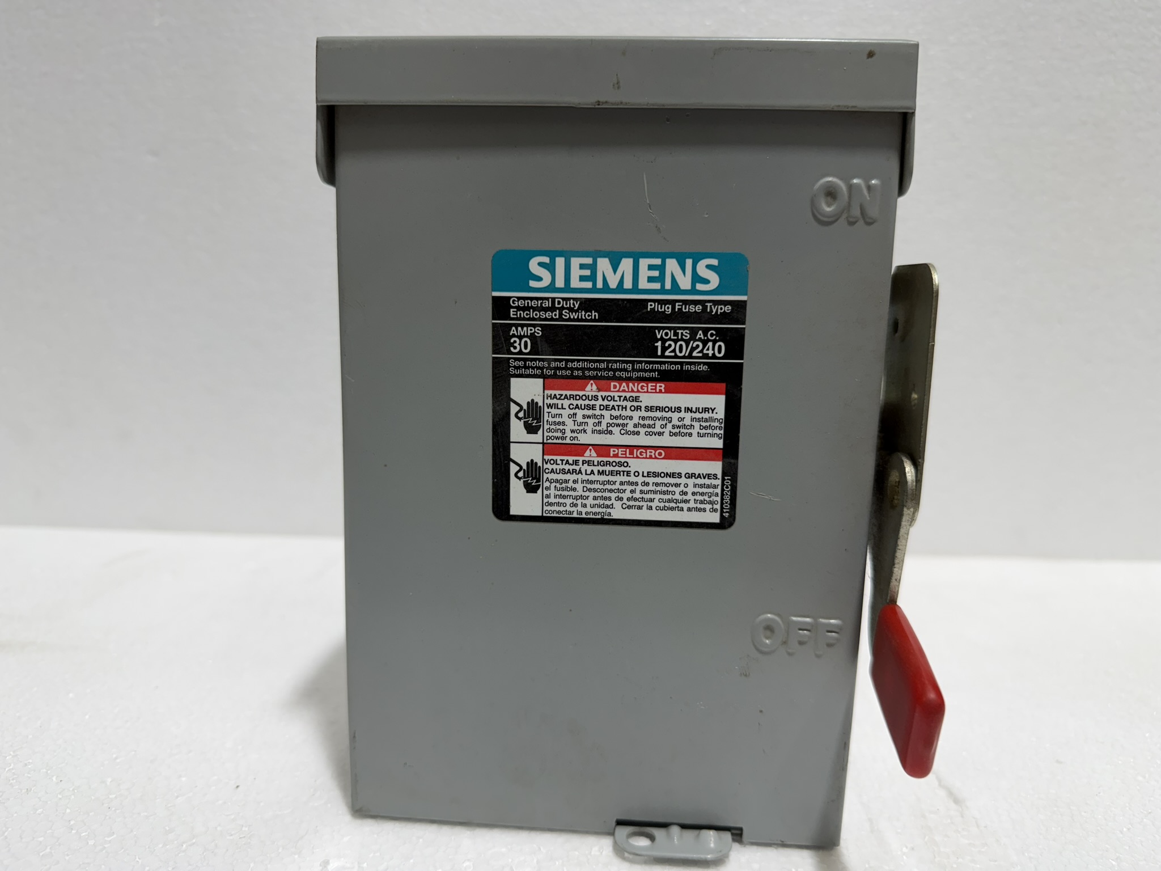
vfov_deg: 56.8
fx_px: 805
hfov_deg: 71.6
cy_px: 436
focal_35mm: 24
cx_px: 580
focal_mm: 6.76
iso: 50
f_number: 1.78
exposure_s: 1/124
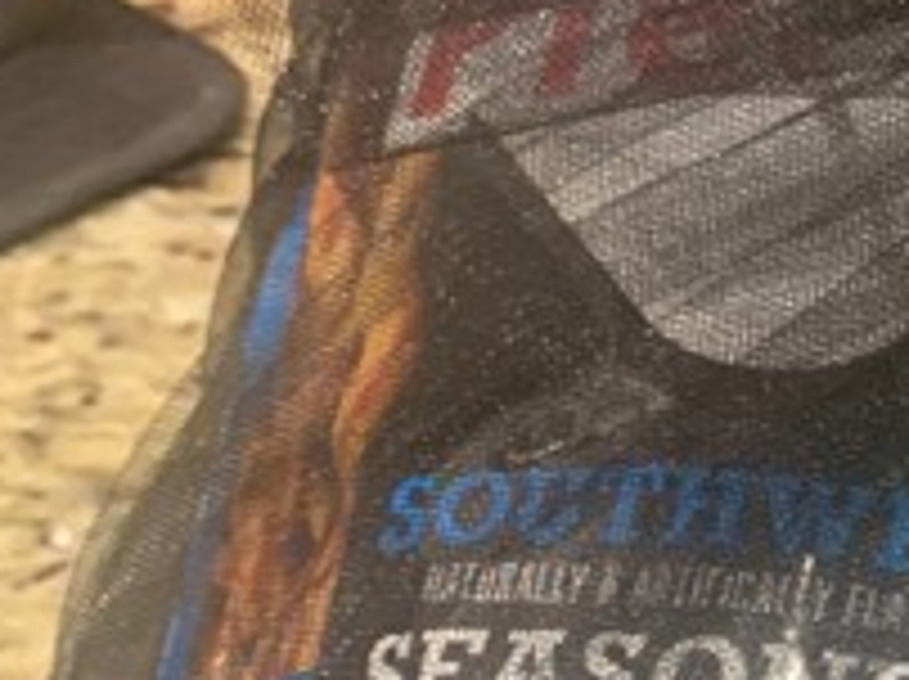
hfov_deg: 14.6
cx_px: 1706
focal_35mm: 116
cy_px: 592
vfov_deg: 12.7
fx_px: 3042
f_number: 1.8
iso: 320
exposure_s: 1/40
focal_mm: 4.25
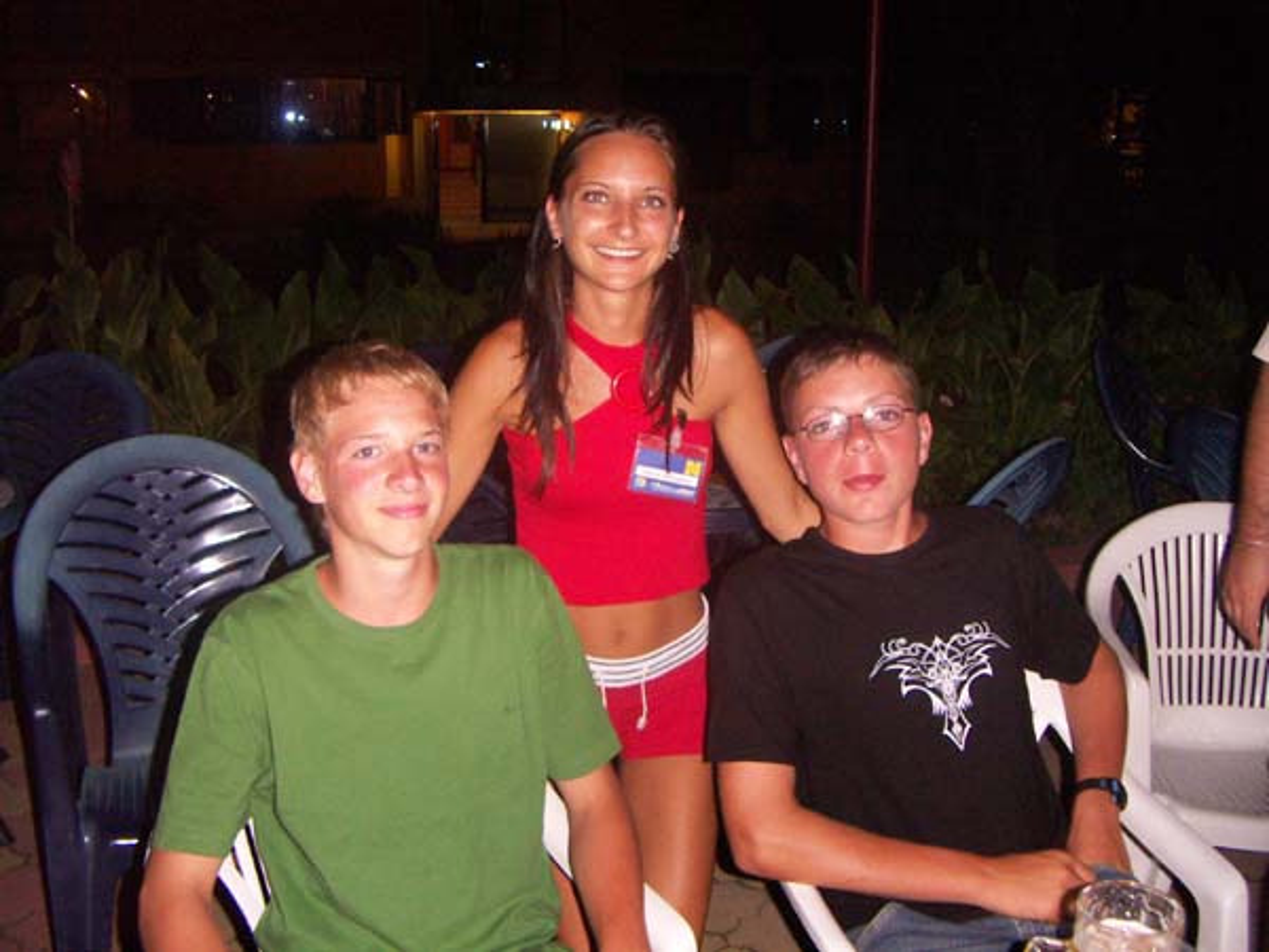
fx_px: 1320
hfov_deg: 51.4
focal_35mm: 36
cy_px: 476
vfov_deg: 39.7
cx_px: 634
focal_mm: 4.7
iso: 200
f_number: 2.8
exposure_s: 1/50
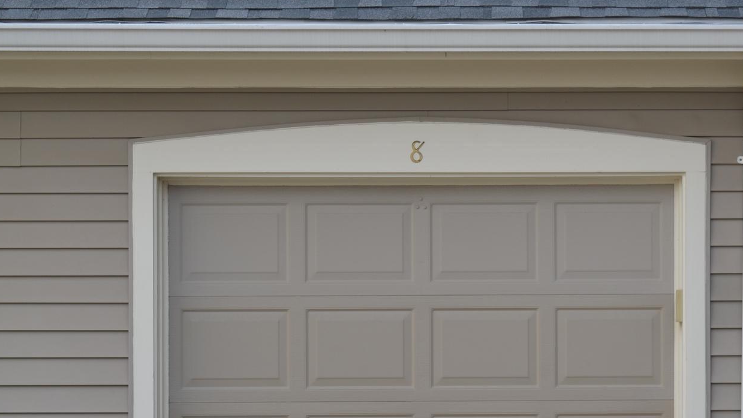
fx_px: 2815
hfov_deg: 14.9
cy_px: 339
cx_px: 598
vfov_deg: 8.5
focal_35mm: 143
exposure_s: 1/125
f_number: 5.6
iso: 100
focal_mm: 55
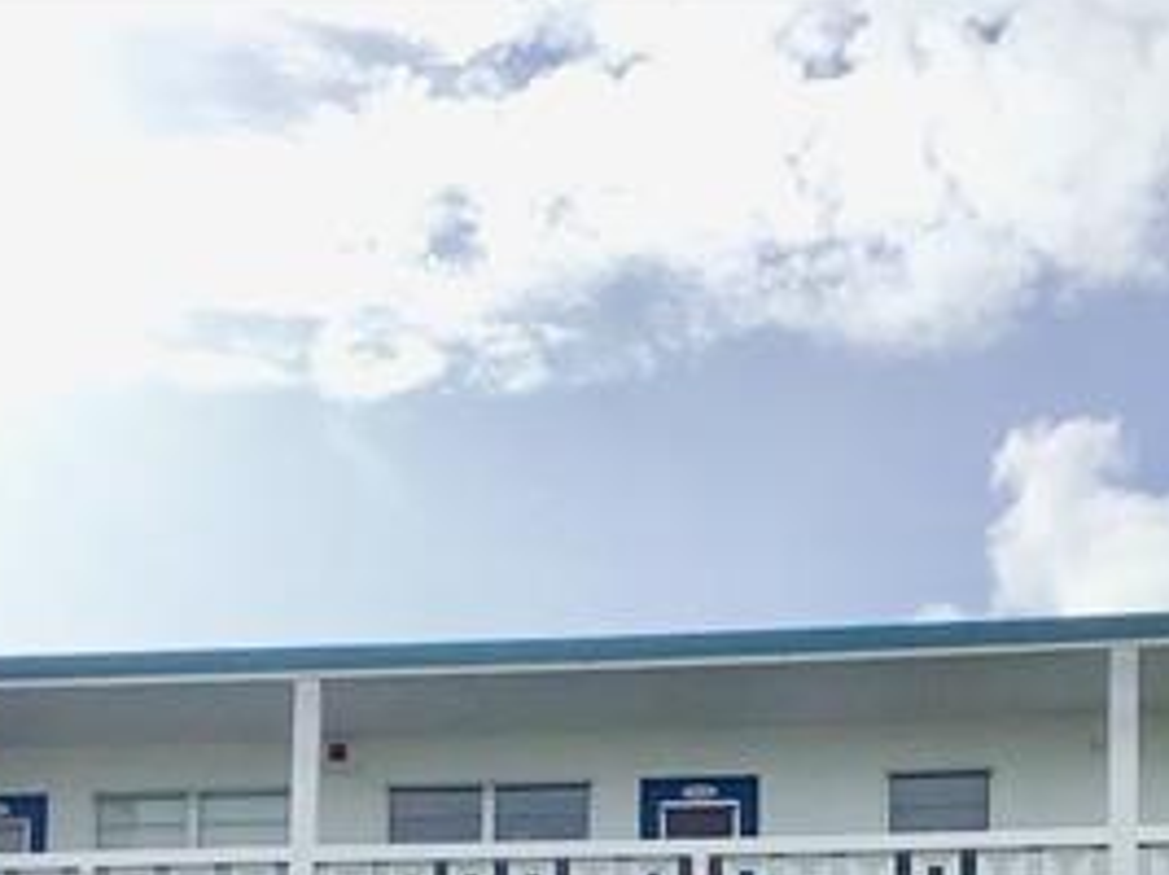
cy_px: 1286
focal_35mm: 93
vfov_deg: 14.8
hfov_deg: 21.0
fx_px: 3139
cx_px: 355
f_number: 2.4
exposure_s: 1/2146
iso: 25
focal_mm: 3.3
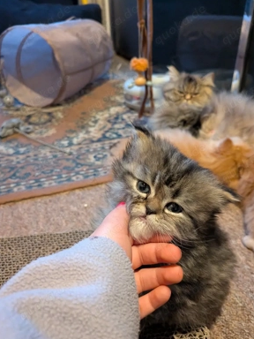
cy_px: 172
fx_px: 245
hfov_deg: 54.9
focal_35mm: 25
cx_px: 131
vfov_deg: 69.4
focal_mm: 4.53
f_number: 1.7
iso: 2114
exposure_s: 1/25.1
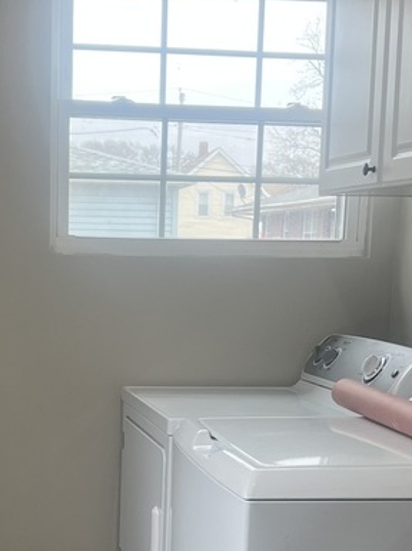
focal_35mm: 73
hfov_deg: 20.0
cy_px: 467
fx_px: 1160
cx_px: 109
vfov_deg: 26.1
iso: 64
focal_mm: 5.7
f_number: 1.5
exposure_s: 1/159
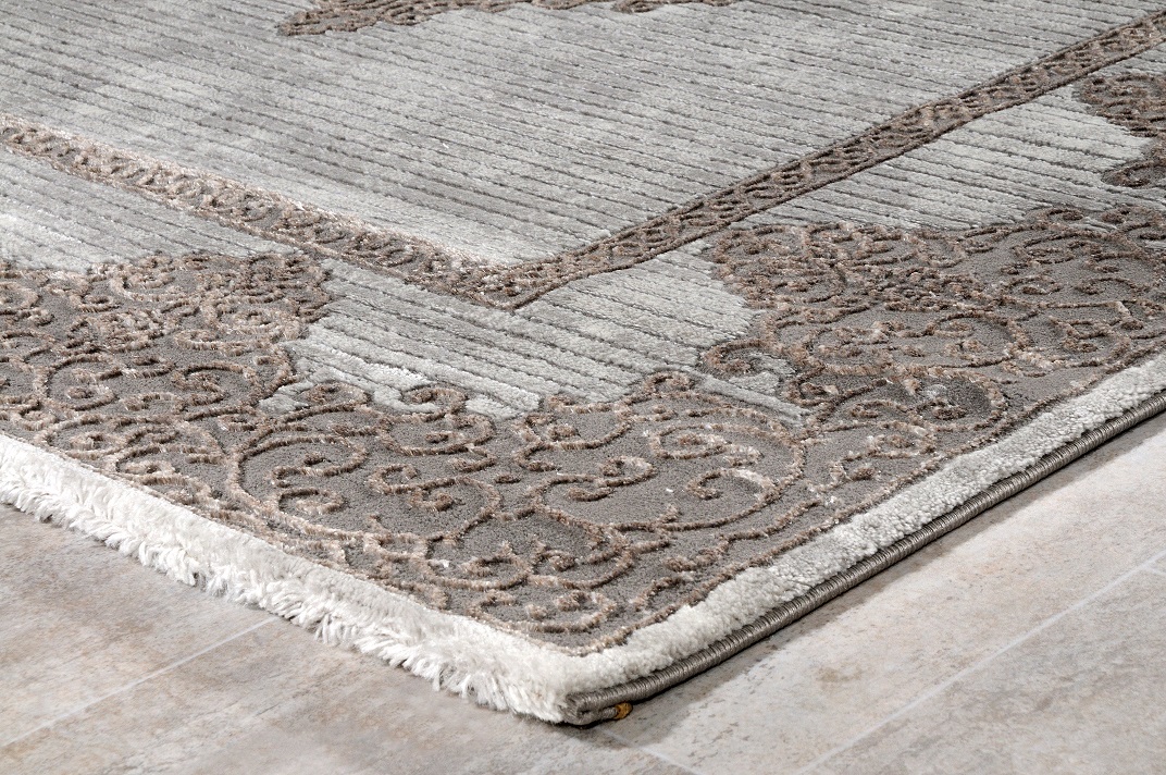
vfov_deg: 14.0
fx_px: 3154
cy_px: 388
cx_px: 583
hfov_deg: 20.9
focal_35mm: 98
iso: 500
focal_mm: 65
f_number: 20
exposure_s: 1/125
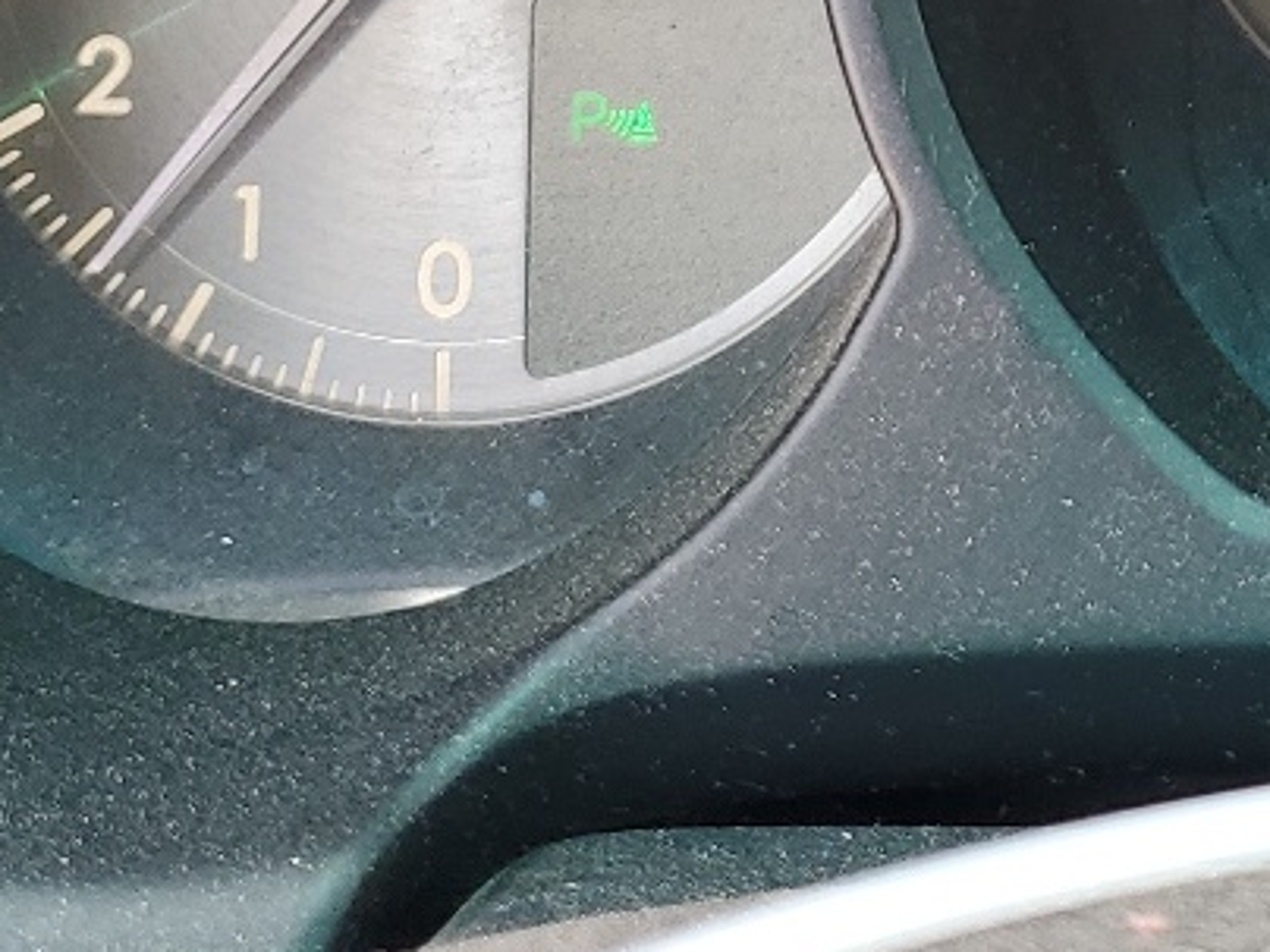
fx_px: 3779
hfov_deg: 17.7
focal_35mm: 103
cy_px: -248
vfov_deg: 13.9
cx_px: 1704
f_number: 1.5
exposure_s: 1/120
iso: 50
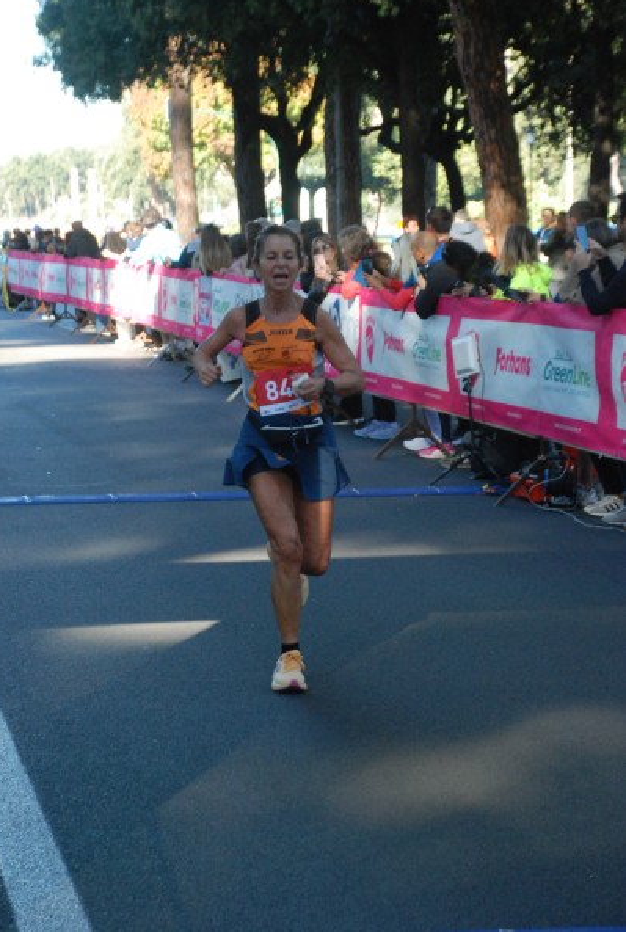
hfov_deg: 14.6
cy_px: 463
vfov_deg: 21.6
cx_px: 311
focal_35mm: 94
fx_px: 2439
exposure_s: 1/320
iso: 1000
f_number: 5.3
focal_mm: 62
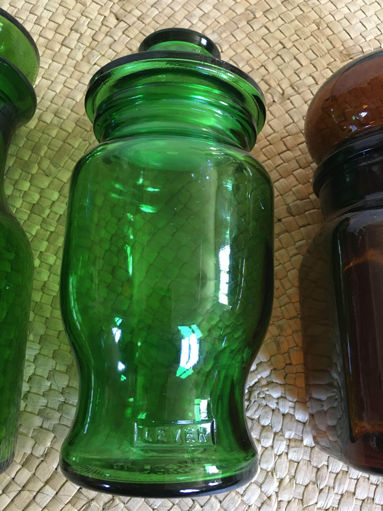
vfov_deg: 61.7
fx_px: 428
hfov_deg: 48.2
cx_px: 192
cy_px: 256
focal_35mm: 29
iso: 200
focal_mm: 4.15
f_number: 2.2
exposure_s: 1/20
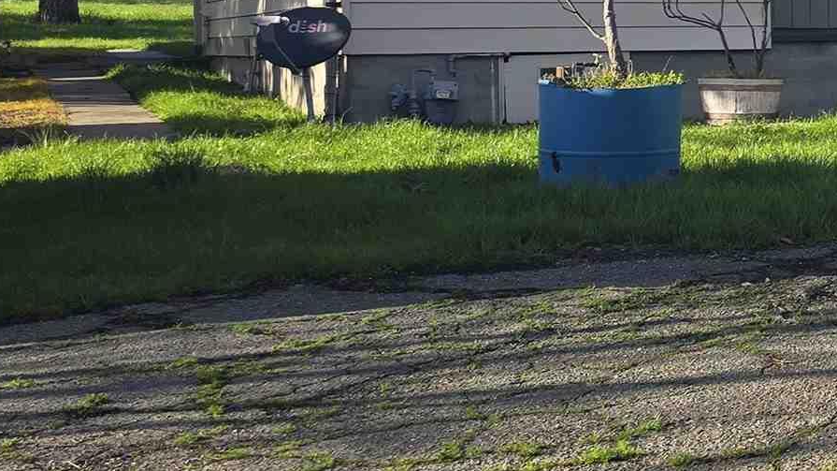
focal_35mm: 86
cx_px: 1394
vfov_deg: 14.0
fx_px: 1908
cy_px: 99
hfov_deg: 19.9
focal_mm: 6.3
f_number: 1.7
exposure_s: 1/340
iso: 12
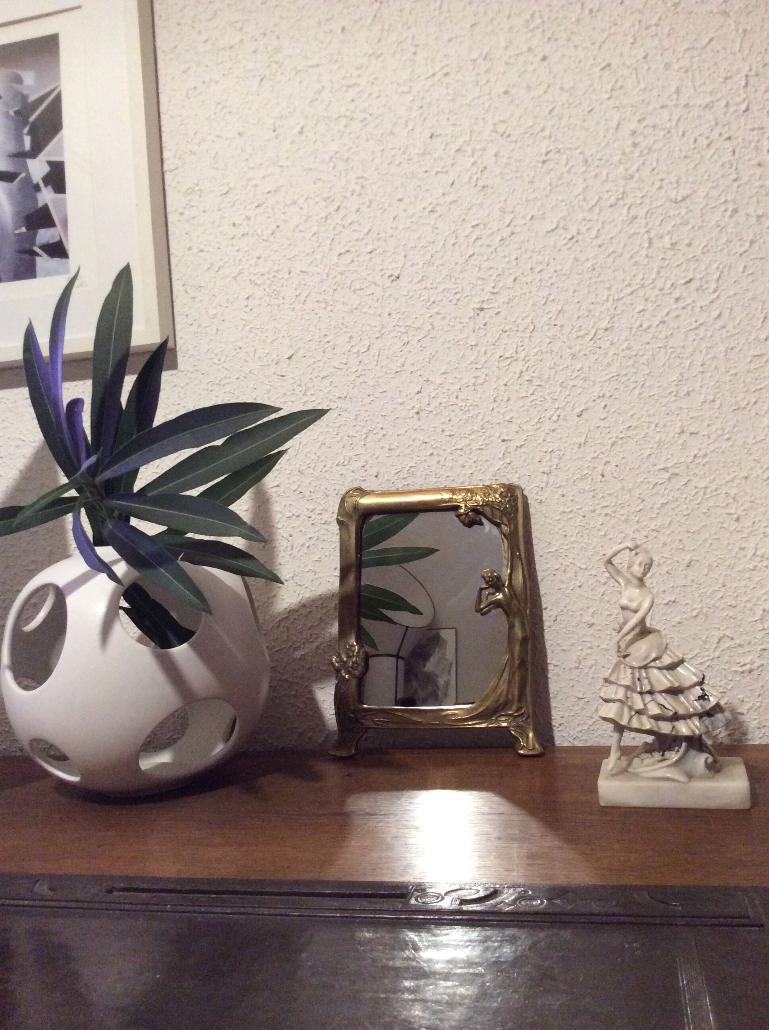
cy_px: 515
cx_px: 384
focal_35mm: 32
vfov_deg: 56.9
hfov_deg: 44.1
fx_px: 950
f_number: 2.4
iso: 320
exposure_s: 1/20
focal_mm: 3.3
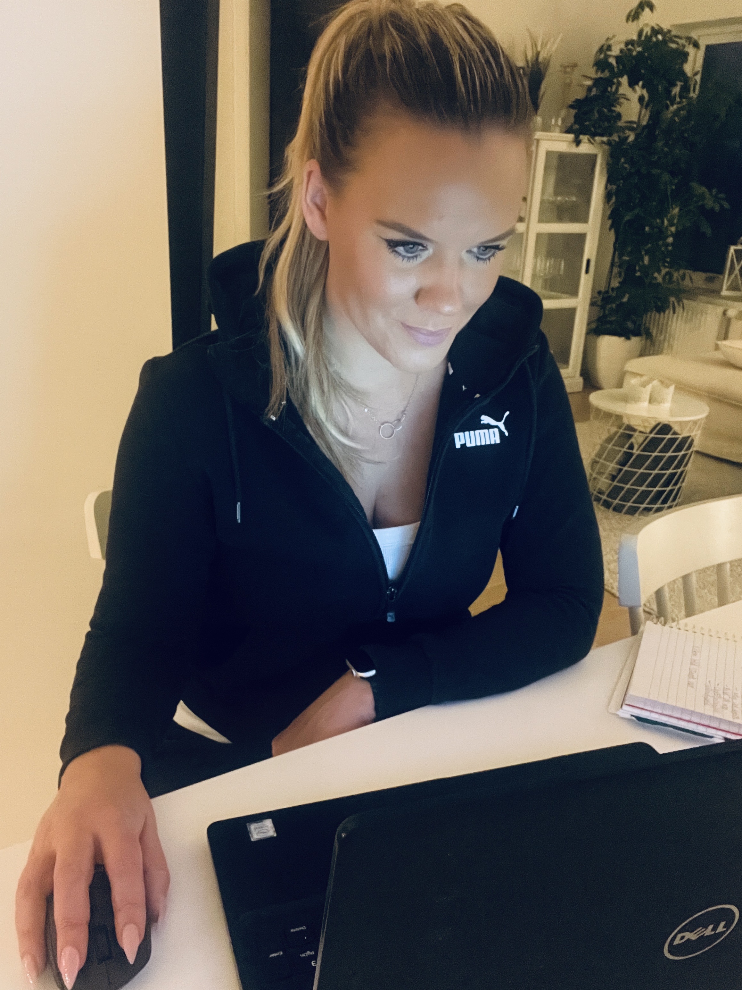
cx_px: 371
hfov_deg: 46.8
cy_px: 495
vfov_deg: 60.0
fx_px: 857
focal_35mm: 30
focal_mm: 2.71
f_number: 2.2
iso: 1000
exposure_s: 1/17
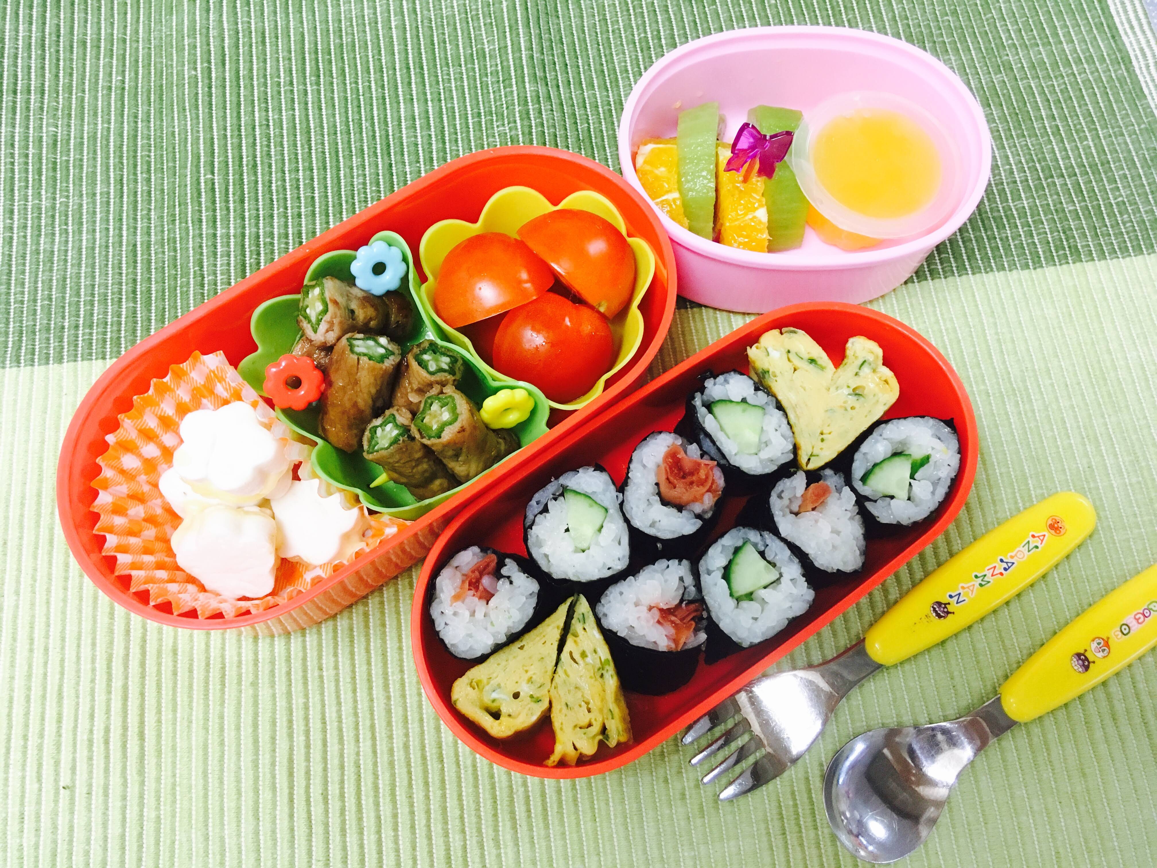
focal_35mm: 29
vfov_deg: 48.2
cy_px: 434
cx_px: 578
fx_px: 969
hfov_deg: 61.7
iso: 125
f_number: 2.2
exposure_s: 1/30
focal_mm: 4.15
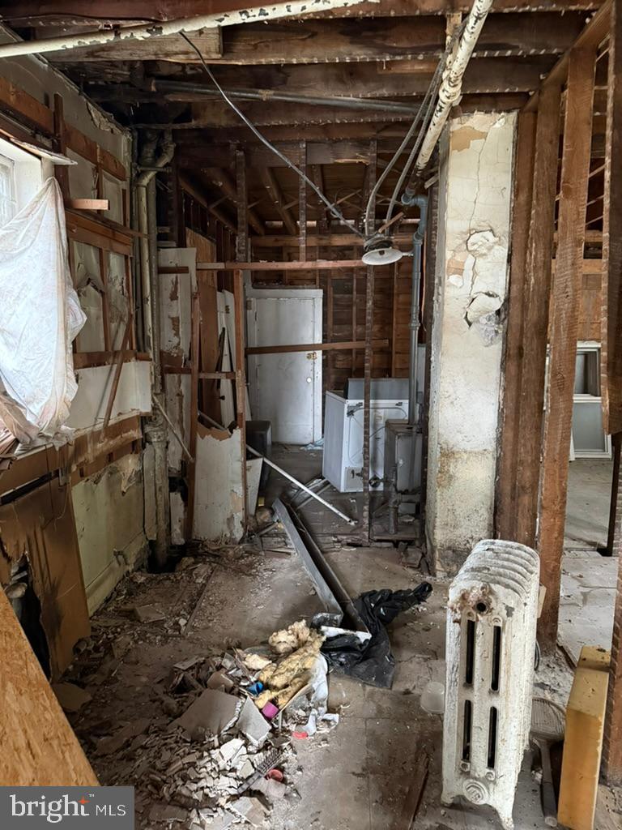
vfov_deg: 71.6
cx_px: 311
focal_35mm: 24
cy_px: 415
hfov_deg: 56.8
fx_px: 575
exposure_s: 1/37
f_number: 1.78
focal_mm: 6.76
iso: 1000
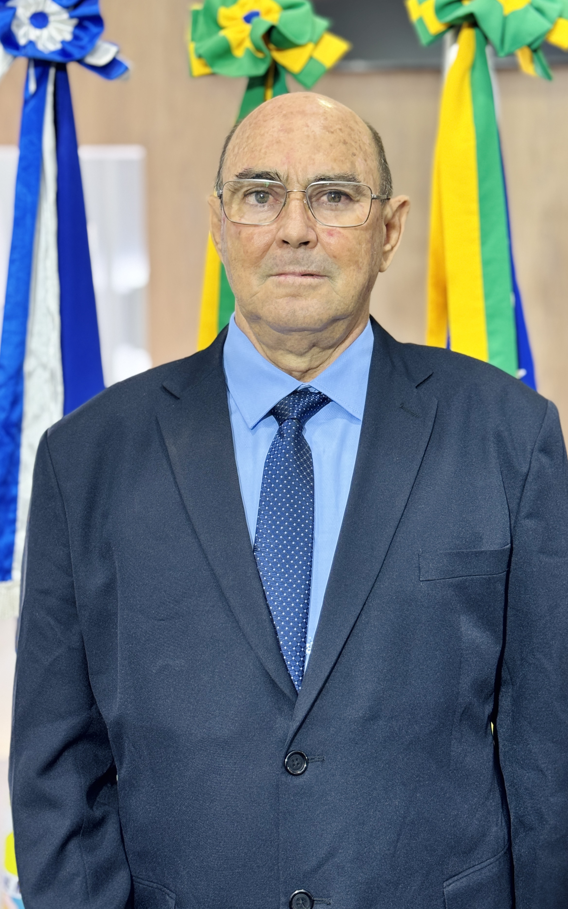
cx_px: 317
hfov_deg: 23.5
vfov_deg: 36.9
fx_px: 1362
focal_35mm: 55
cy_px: 439
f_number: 1.78
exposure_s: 1/60
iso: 160
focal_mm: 6.76
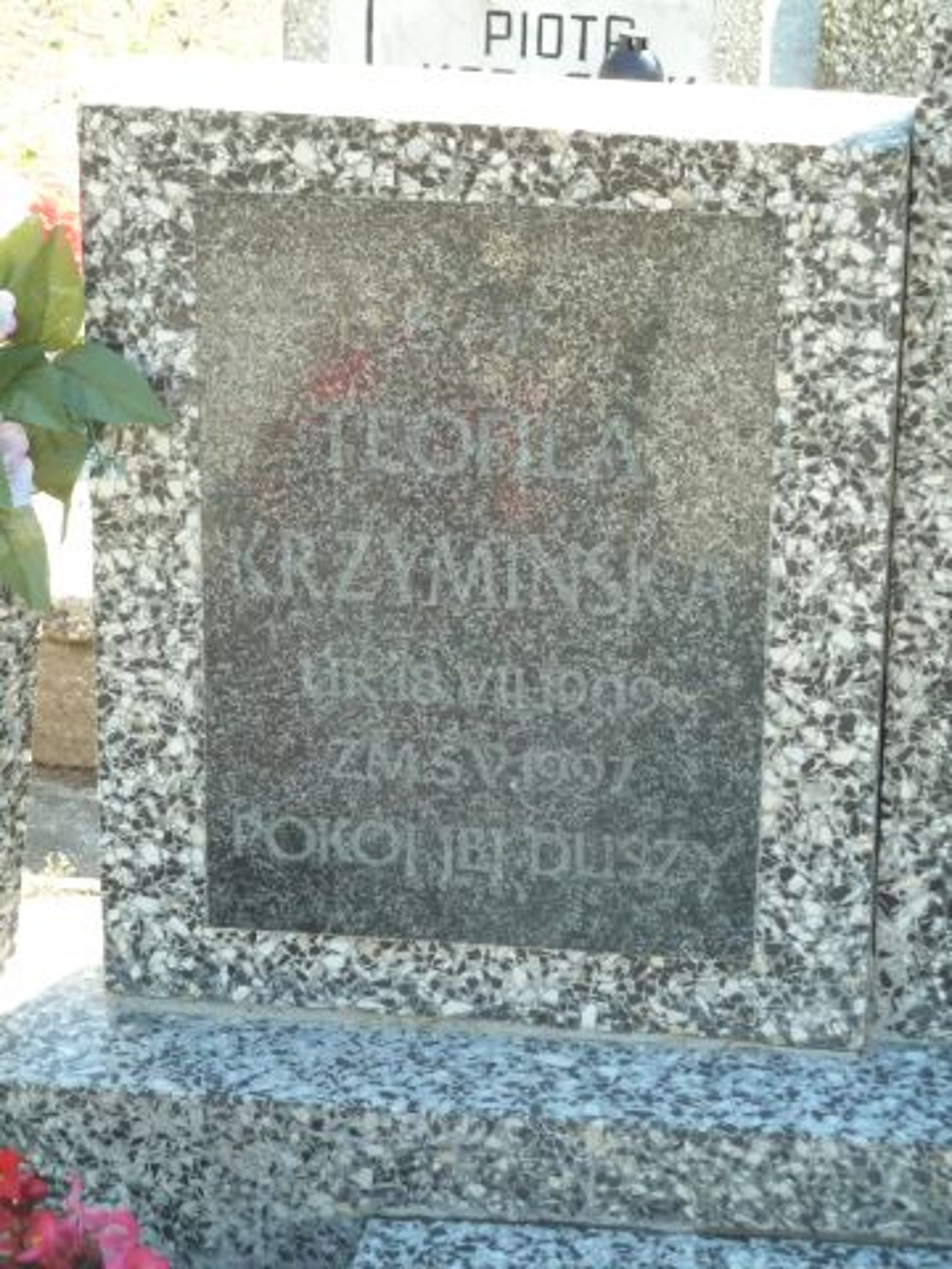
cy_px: 634
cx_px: 476
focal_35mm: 119
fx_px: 4364
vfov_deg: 16.6
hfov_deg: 12.5
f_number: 4.4
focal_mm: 19.5
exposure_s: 1/100
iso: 320
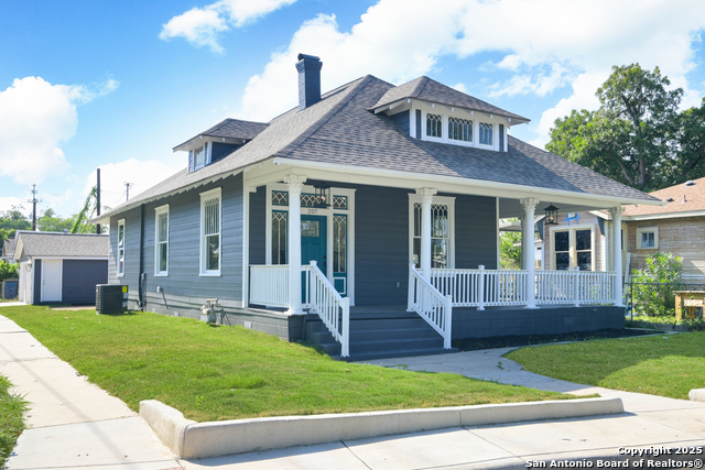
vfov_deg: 46.4
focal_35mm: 28
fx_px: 548
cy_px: 235
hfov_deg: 65.5
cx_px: 352
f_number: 14
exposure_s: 1/80
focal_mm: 28
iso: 160
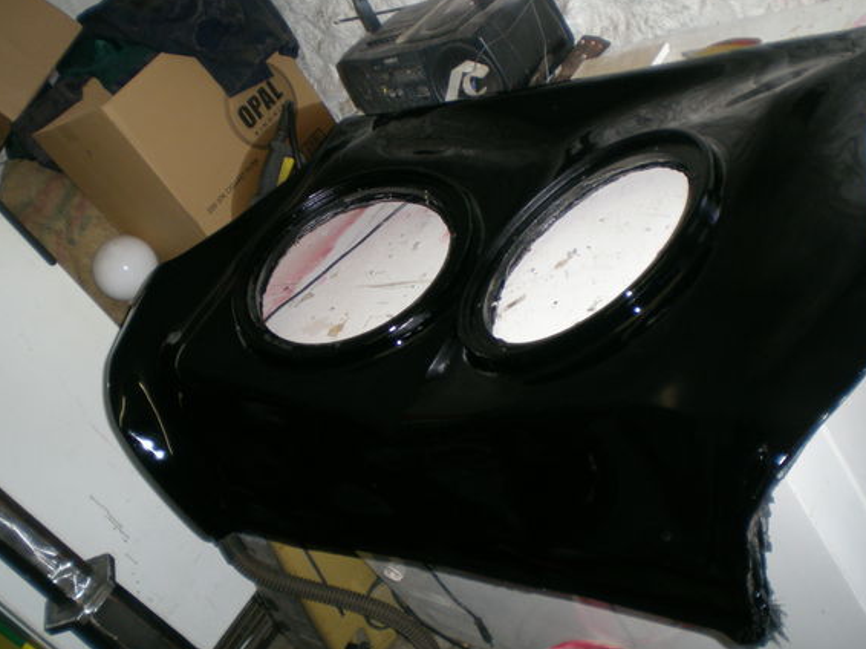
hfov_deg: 43.9
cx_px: 413
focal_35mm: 43
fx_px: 1075
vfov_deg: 33.6
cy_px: 309
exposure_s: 1/60
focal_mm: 6.3
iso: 100
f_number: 3.1
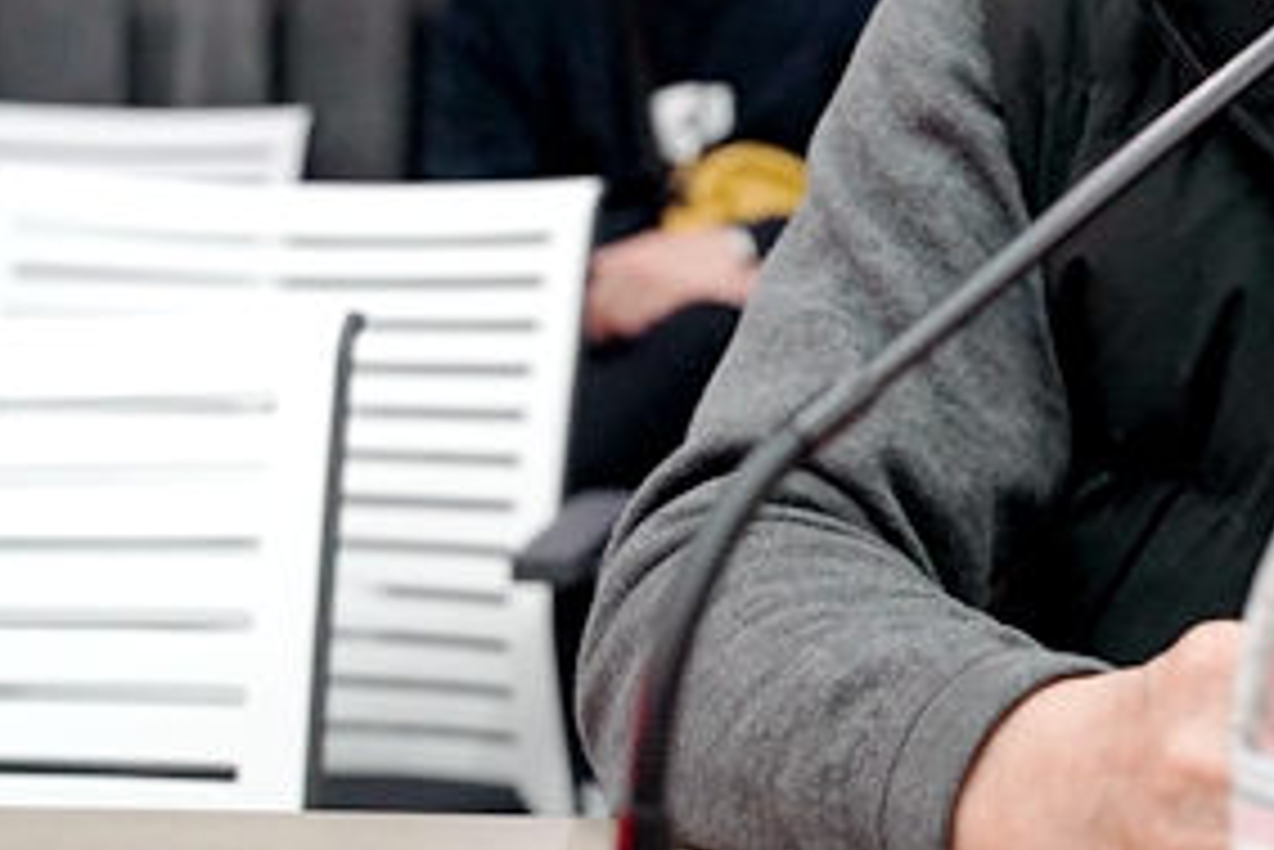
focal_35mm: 113
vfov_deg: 12.0
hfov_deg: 17.2
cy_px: 2
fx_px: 4001
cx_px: 1540
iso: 4000
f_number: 4
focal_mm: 40
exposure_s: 1/160
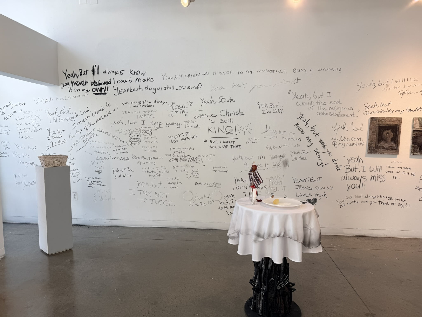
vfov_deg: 56.8
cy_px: 158
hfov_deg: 71.6
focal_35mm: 24
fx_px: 293
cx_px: 211
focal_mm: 6.76
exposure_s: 1/248
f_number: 1.78
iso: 64
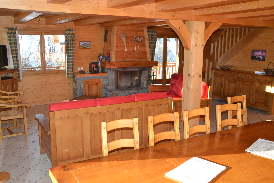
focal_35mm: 33
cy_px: 92
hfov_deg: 57.2
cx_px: 137
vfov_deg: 40.0
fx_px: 251
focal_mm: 22
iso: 250
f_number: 4
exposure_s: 1/125
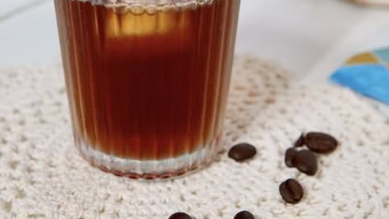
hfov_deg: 21.7
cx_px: 132
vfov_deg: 12.3
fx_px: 1011
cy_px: 13
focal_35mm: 98
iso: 800
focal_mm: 30
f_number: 4
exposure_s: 1/60
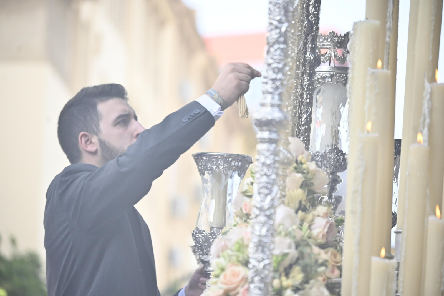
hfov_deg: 6.9
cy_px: 148
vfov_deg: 4.6
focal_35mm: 300
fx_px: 3699
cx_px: 222
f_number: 6.3
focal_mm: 200
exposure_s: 1/400
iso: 640
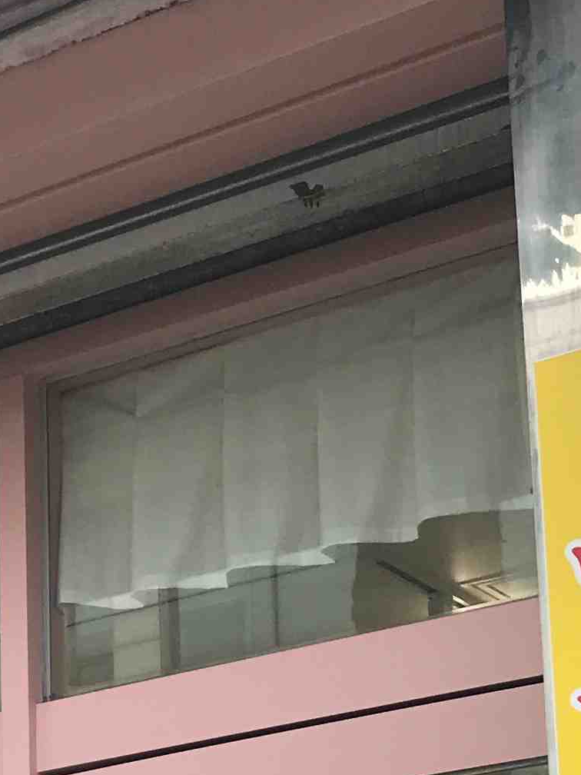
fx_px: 2506
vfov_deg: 16.6
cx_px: -255
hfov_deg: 12.6
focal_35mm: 112
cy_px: 989
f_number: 1.8
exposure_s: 1/443
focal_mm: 3.99
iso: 20
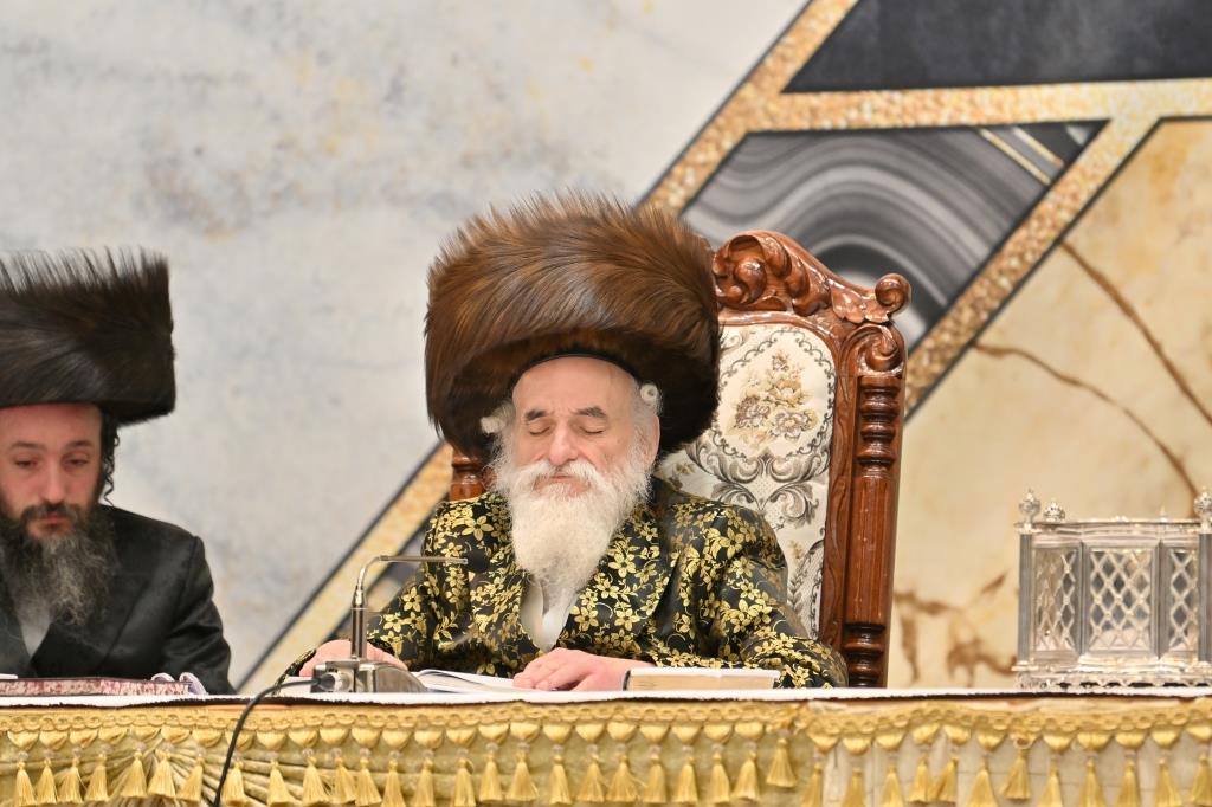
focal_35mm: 300
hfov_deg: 6.9
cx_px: 606
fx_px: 10096
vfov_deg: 4.6
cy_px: 404
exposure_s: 1/400
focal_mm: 200
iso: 500
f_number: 2.8
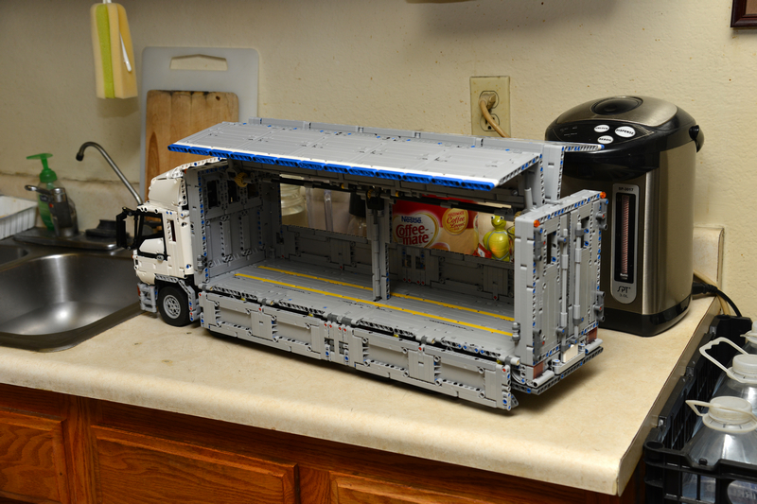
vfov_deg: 27.0
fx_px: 1051
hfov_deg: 39.6
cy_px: 252
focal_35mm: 50
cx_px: 378
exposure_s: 1/200
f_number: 5.6
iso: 400
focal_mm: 50
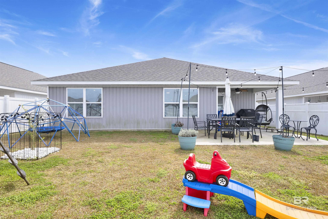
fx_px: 159
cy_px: 110
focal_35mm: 18
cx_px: 164
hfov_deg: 91.6
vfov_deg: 68.9
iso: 400
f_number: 11
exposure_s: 1/250
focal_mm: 17.5
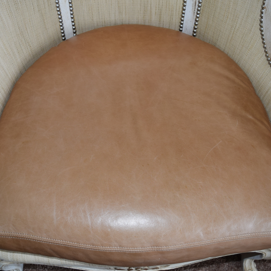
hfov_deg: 41.2
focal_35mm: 41
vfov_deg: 41.3
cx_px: 142
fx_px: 360
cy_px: 136
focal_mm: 21
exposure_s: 1/60
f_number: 3.8
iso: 400
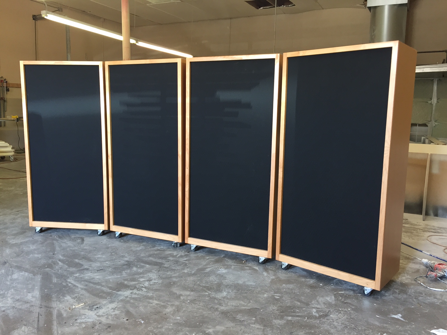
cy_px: 168
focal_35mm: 29
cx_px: 224
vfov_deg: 48.2
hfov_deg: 61.7
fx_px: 374
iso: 64
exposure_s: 1/30
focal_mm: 4.15
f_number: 2.2
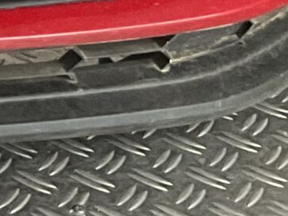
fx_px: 1688
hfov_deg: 8.7
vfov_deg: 6.6
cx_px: -458
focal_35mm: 203
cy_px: -455
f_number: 1.8
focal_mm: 3
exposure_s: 1/50
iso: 250
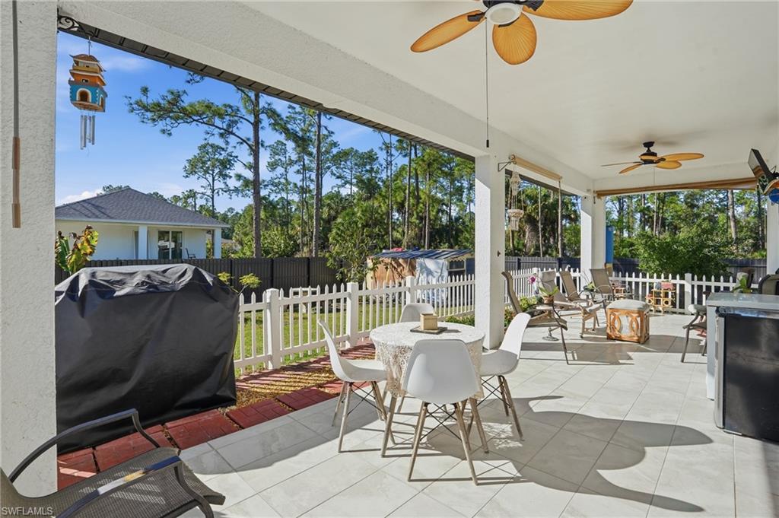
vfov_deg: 73.7
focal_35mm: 16
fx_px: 346
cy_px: 259
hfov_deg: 96.8
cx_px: 390
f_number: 9
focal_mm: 16
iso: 400
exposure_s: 1/4000
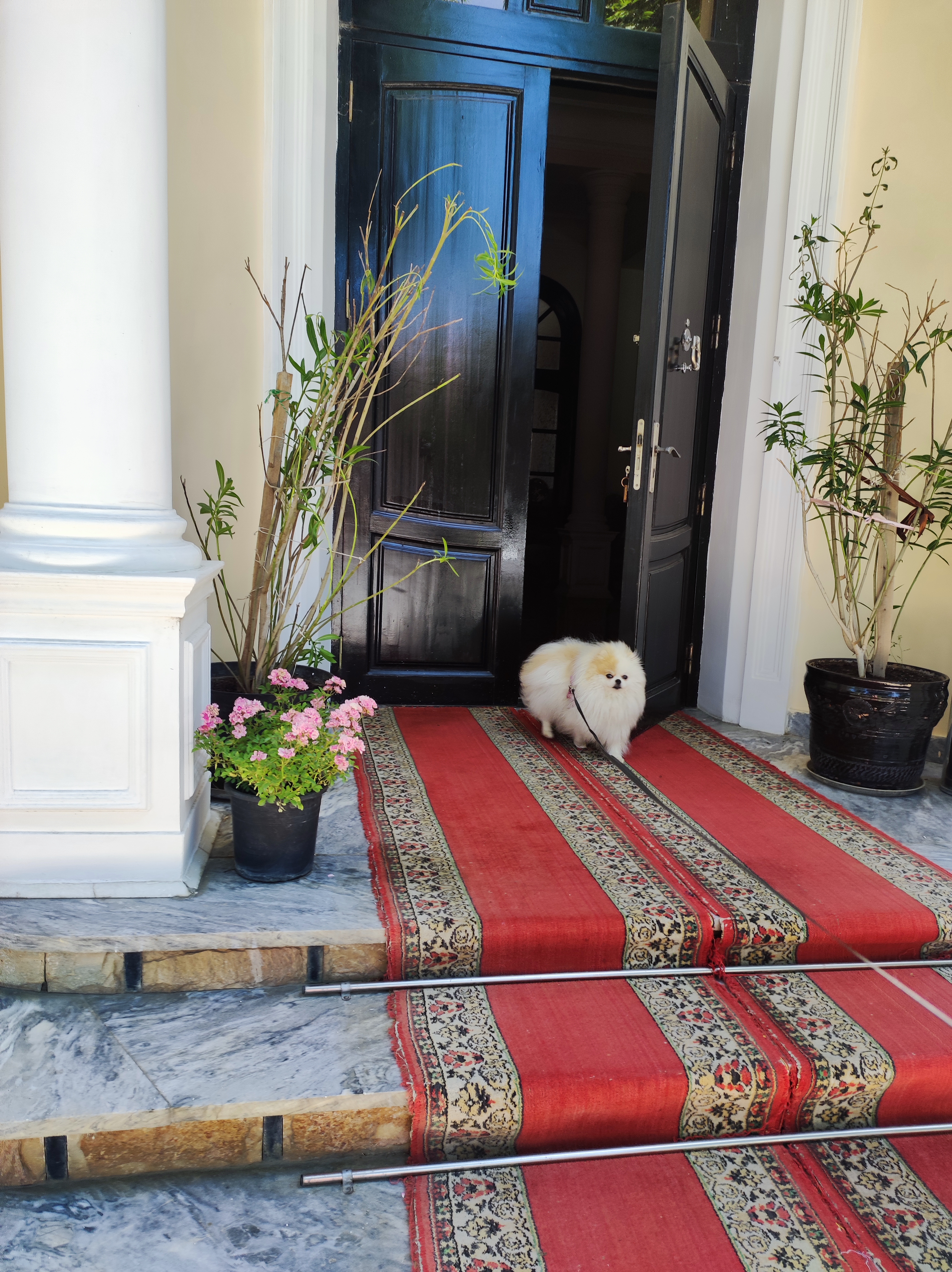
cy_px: 636
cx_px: 476
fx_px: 624
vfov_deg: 91.1
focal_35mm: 17
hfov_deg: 74.6
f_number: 1.79
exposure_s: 1/100
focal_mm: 4.74
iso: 68
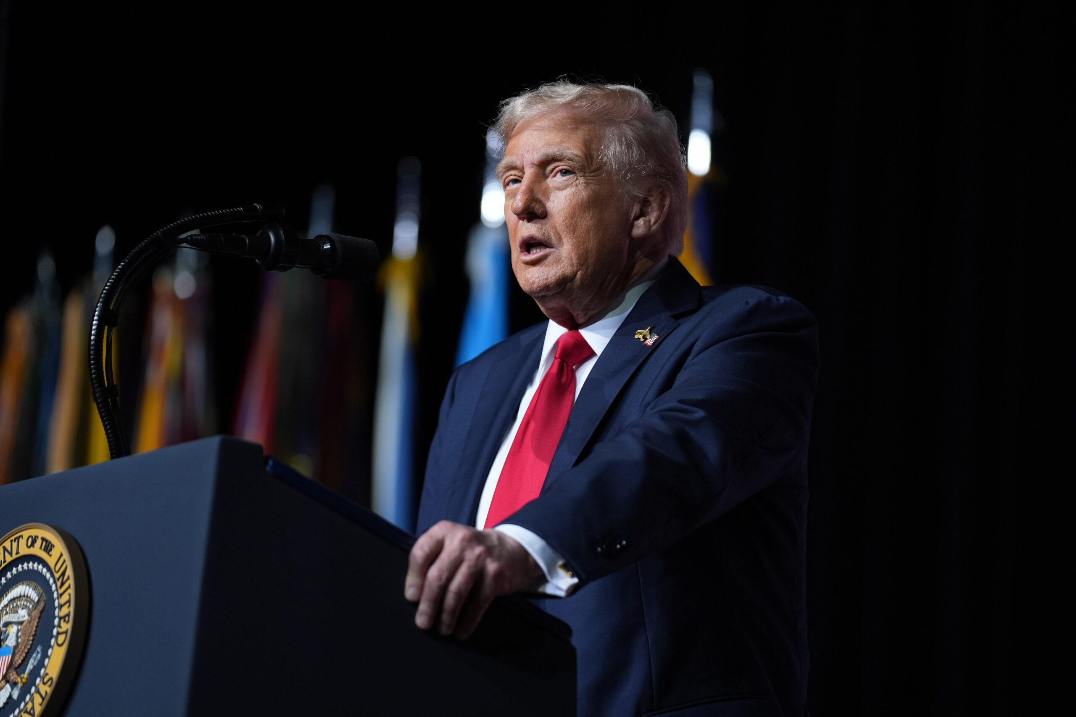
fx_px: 5171
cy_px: 358
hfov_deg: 11.9
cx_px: 538
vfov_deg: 7.9
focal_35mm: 173
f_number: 2.8
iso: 1250
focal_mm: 173
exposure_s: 1/500
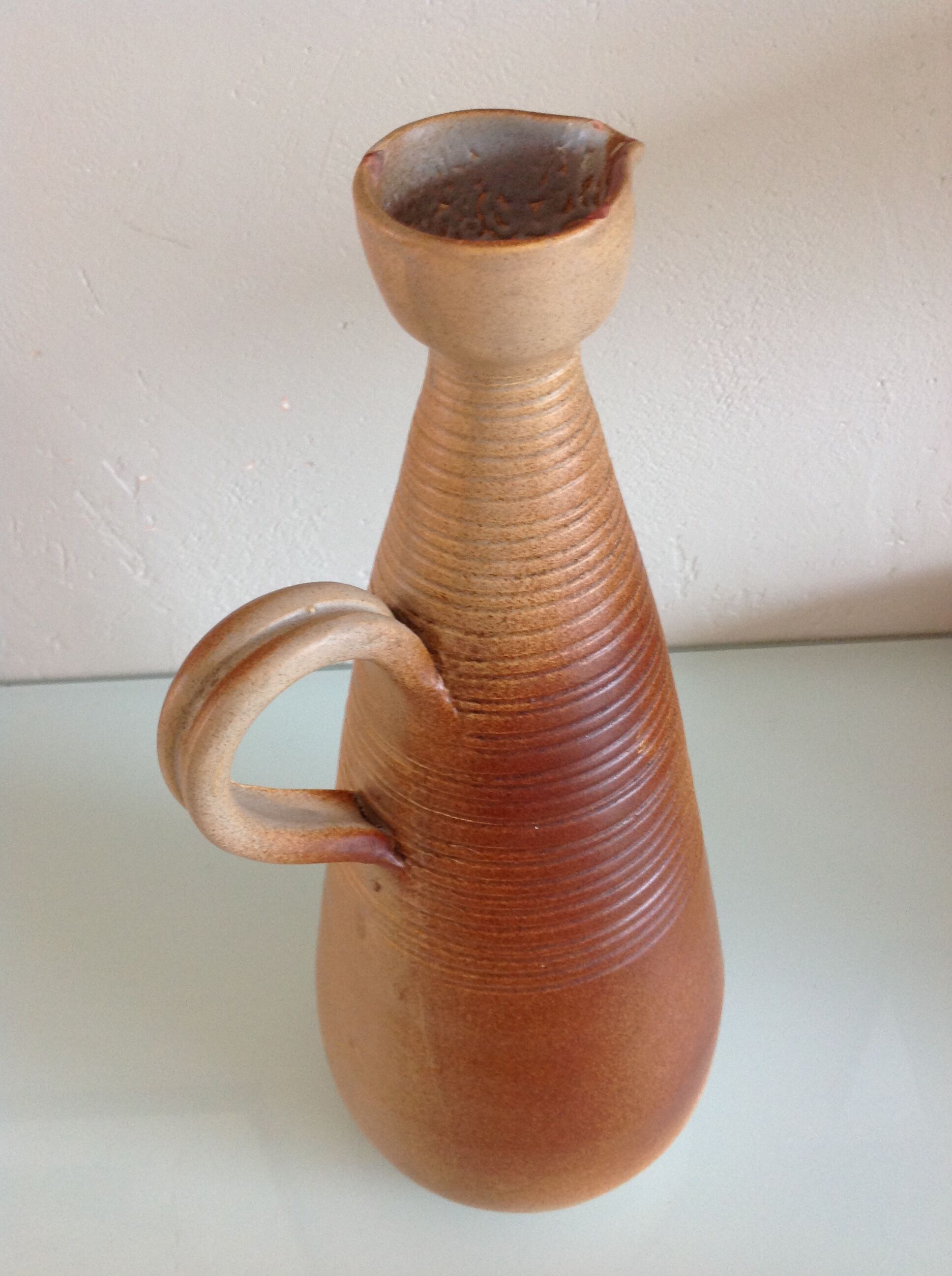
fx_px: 1287
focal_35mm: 35
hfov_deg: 40.6
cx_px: 476
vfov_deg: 52.7
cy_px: 638
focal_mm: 4.28
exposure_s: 1/15
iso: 125
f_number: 2.4
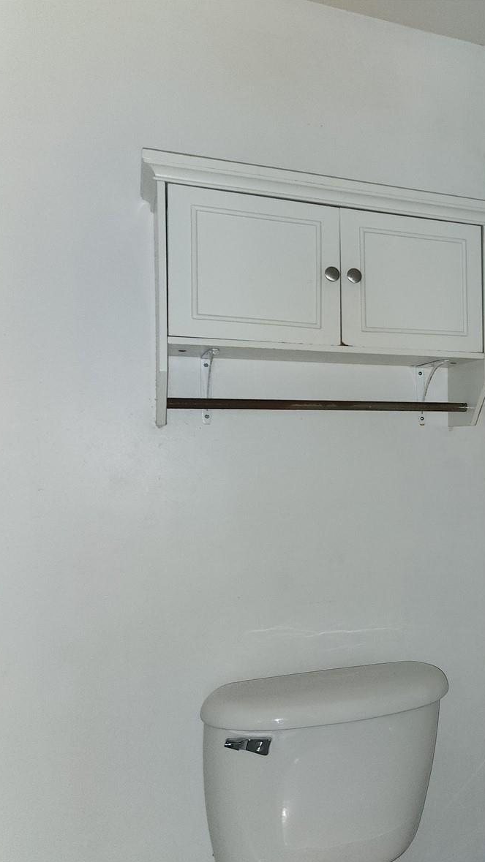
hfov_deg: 30.7
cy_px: 437
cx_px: 541
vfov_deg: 58.0
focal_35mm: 34
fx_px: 777
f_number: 1.8
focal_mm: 5.4
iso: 80
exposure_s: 1/40
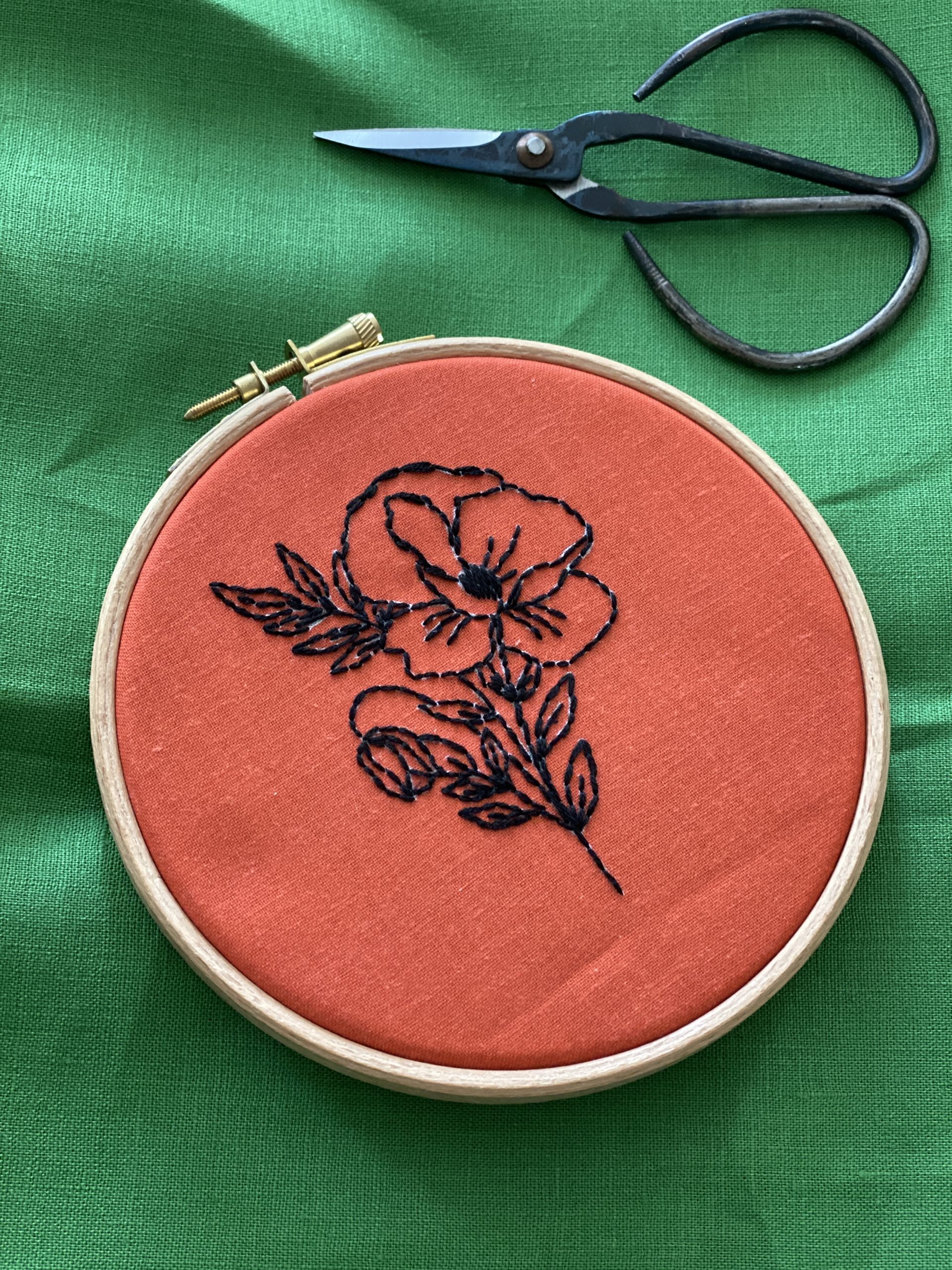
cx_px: 476
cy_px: 635
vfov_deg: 36.8
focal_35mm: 52
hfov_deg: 28.0
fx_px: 1907
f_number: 2
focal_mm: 6
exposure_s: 1/40
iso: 320
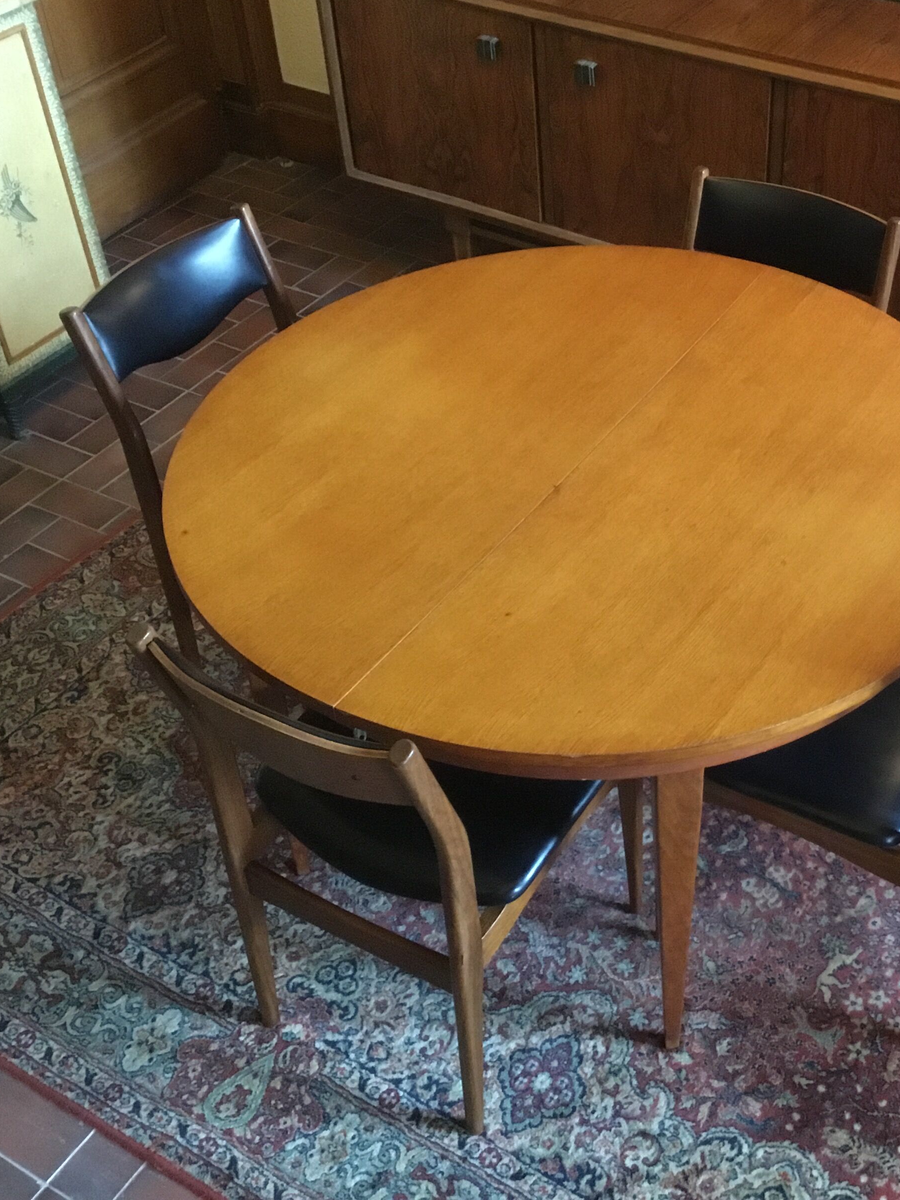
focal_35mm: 42
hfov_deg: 33.6
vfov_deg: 44.8
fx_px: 1456
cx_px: 681
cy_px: 591
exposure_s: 1/17
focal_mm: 3.3
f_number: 2.4
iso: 640
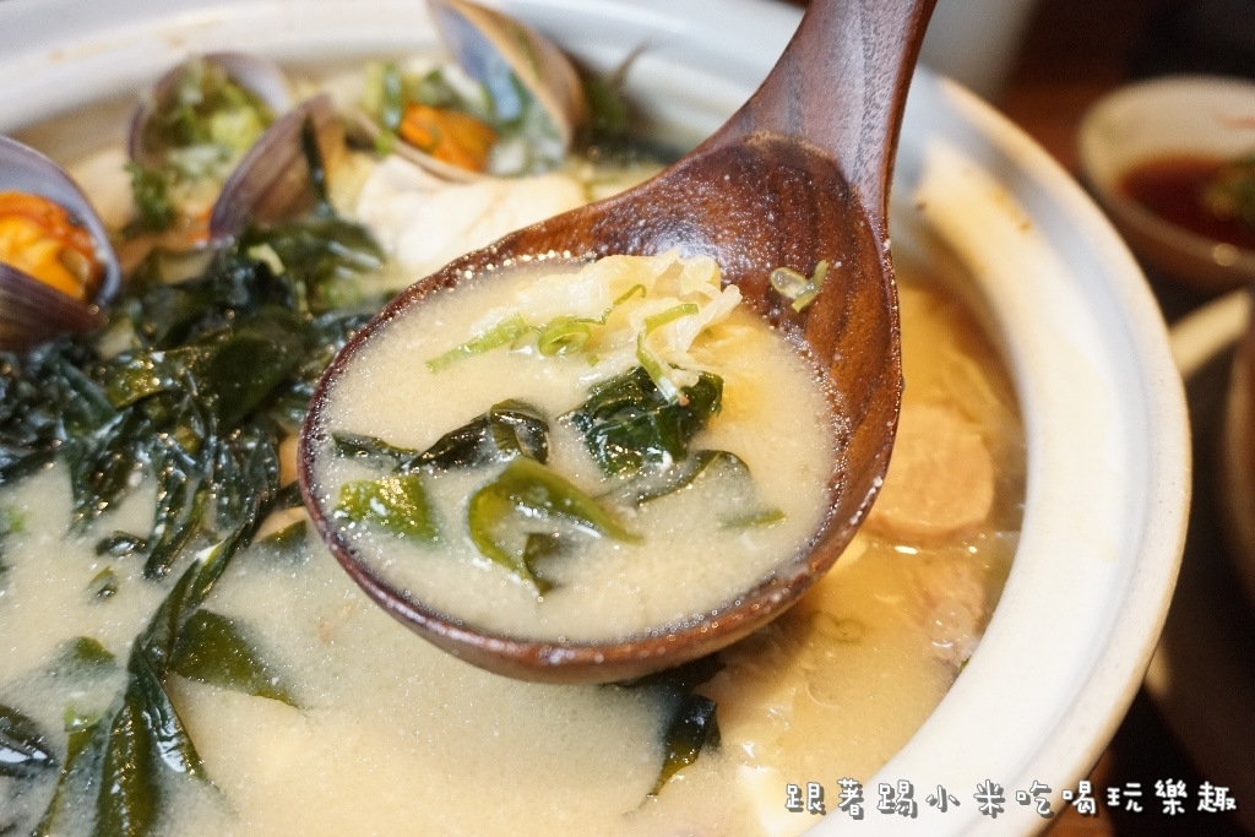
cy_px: 418
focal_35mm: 34
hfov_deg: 55.1
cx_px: 628
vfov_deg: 38.4
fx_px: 1203
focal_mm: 23
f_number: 4
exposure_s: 1/160
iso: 1600
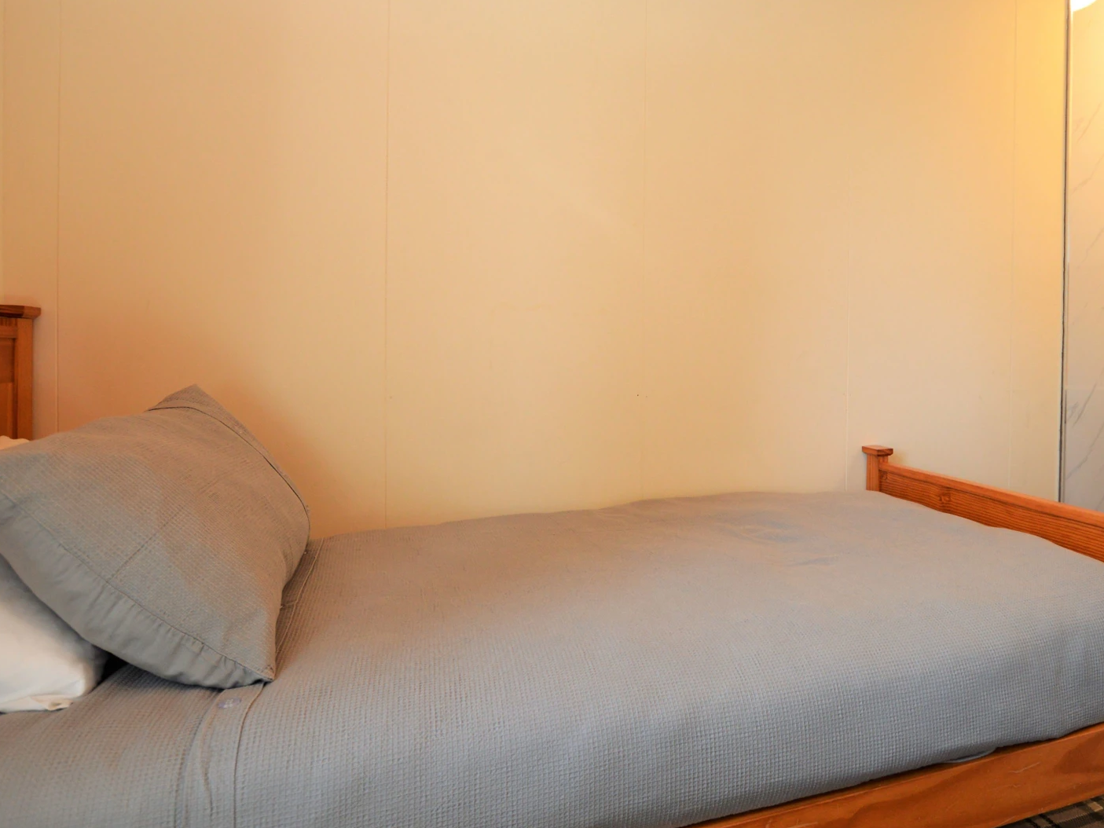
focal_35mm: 22
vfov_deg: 61.9
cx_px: 736
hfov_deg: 74.9
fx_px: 691
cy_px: 393
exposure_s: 1/100
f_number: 5
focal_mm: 11
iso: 400
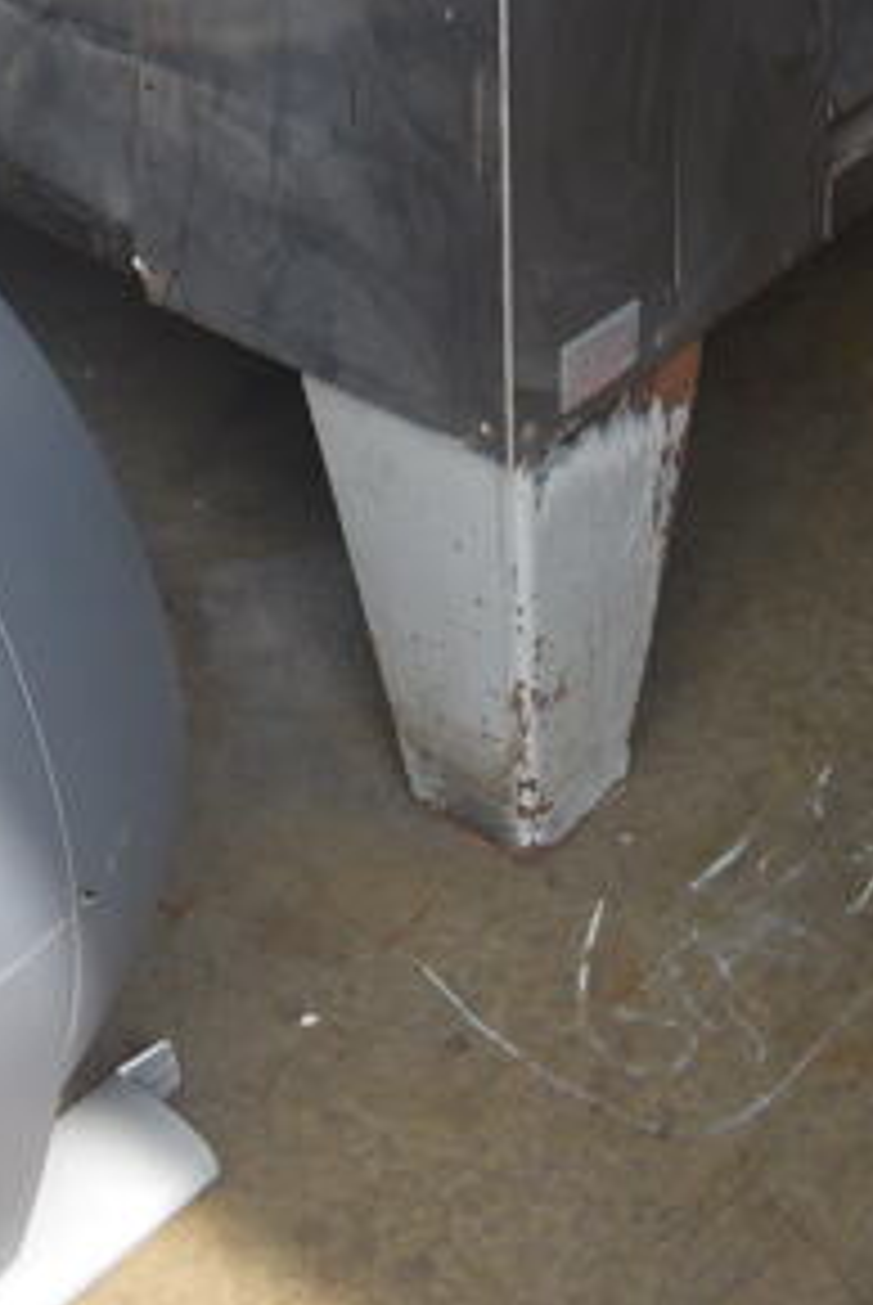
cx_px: 630
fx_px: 3084
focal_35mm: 85
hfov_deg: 16.0
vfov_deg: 20.6
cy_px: -628
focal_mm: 18
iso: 200
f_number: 6.3
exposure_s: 1/200
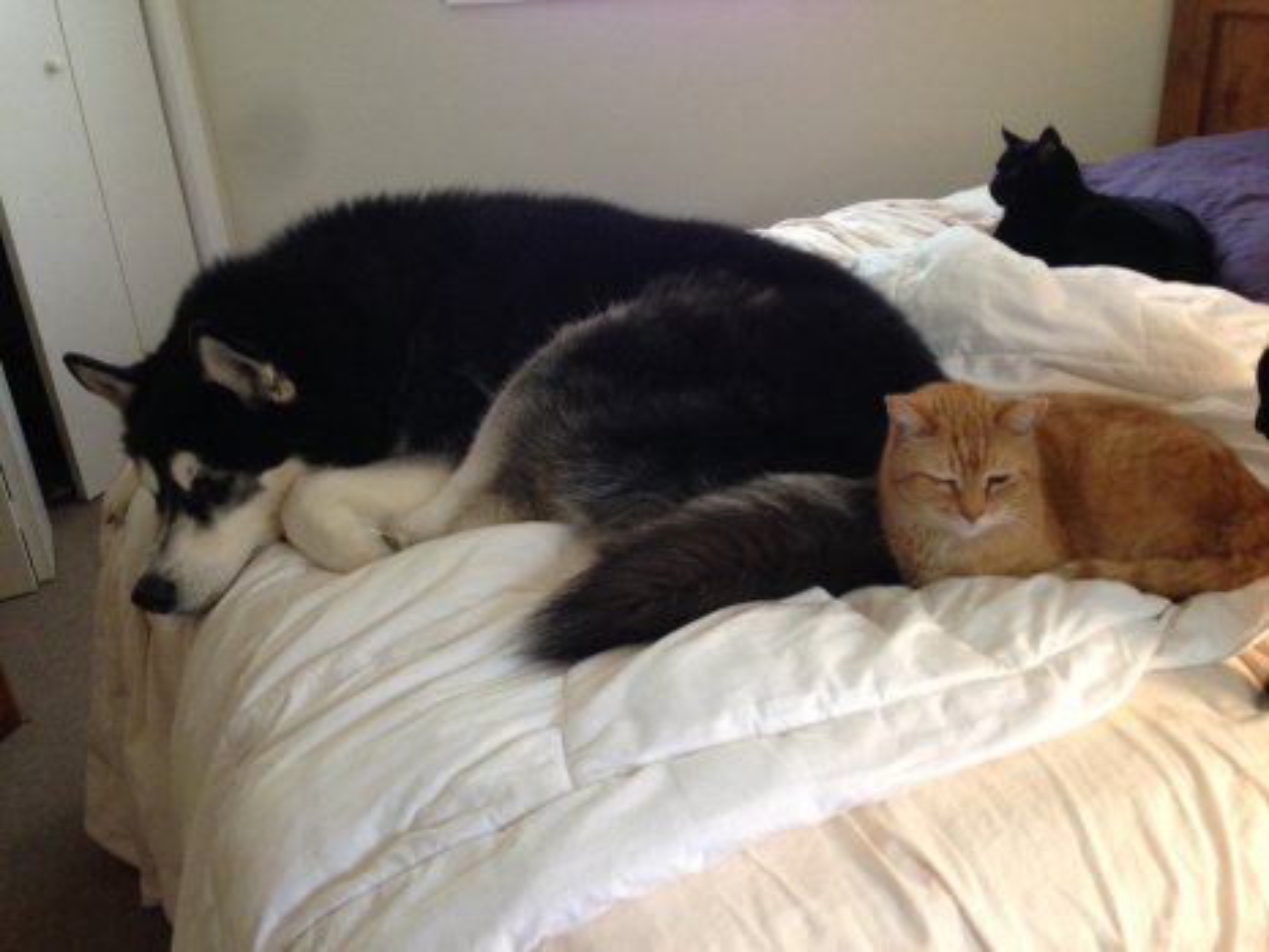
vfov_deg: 43.0
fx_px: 1210
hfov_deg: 55.3
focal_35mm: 33
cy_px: 476
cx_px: 634
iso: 250
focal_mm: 4.12
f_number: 2.4
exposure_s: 1/20
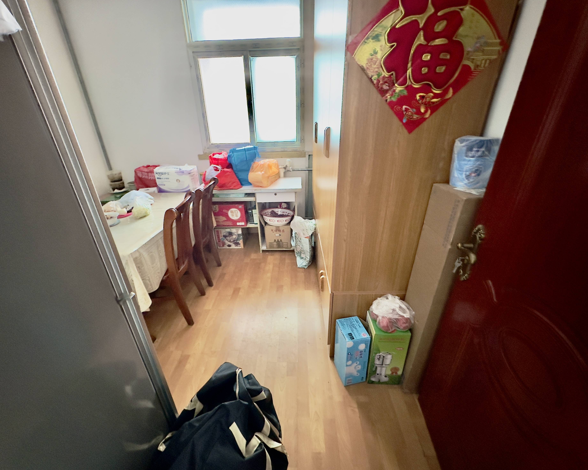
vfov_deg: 84.0
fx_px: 261
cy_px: 240
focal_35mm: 15
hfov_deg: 96.8
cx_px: 289
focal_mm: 2.22
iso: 1250
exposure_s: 1/34
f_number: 2.2
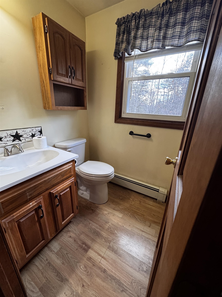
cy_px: 148
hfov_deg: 85.7
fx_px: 120
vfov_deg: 102.1
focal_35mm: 14
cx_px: 111
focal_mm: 2.22
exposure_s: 1/120
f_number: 2.2
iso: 320
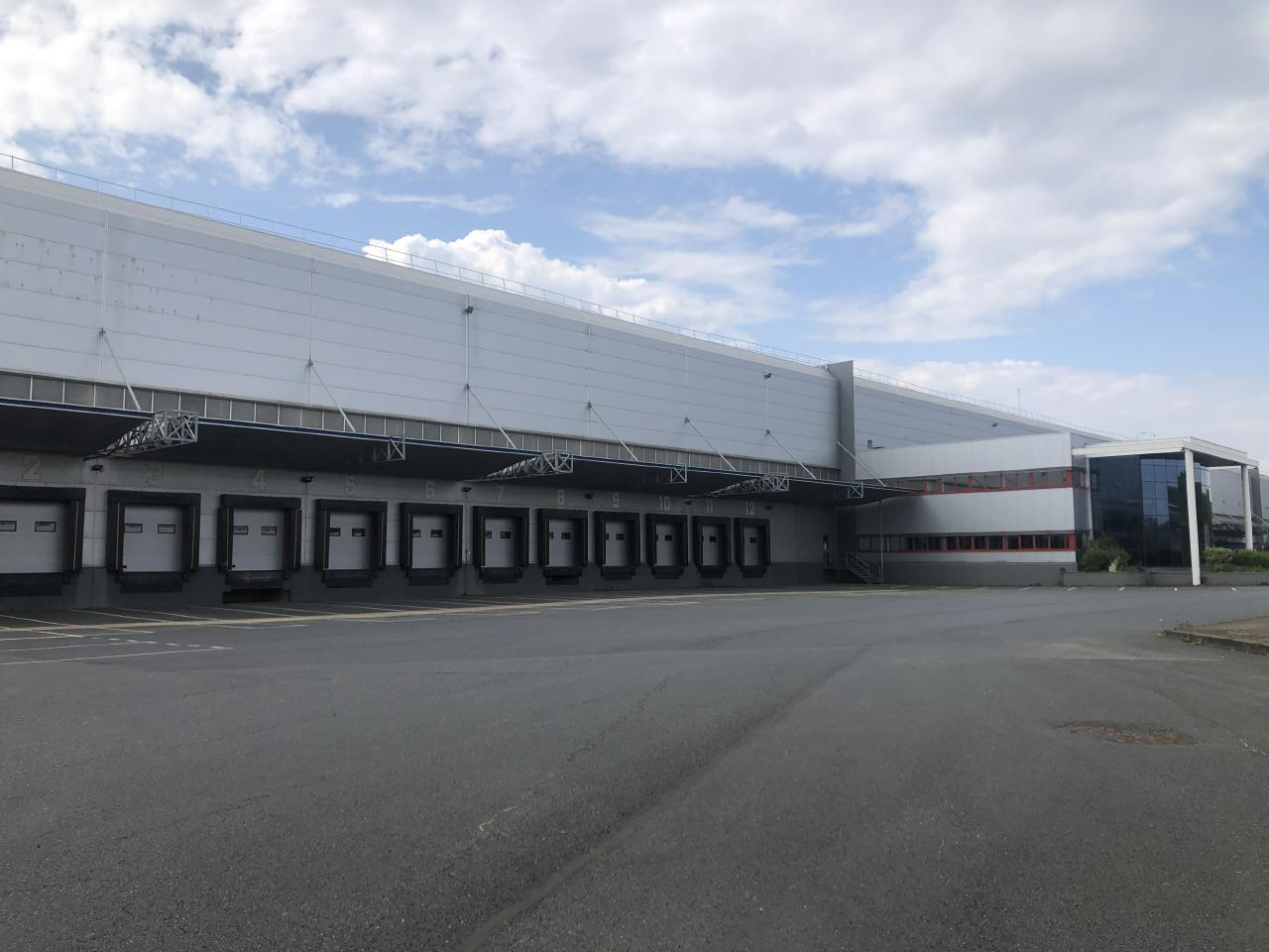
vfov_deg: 49.7
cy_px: 476
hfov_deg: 63.4
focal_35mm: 28
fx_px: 1026
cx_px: 634
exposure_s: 1/2288
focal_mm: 3.99
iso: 20
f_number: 1.8
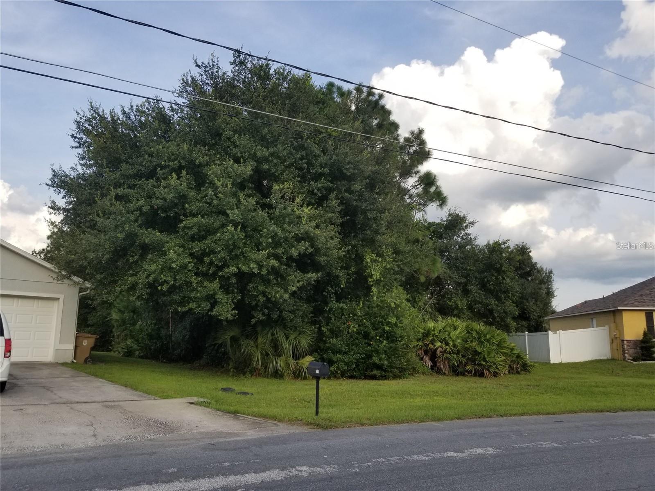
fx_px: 492
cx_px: 328
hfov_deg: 67.3
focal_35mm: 26
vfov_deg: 53.1
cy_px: 246
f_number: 1.7
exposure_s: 1/1224
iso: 50
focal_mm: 4.25
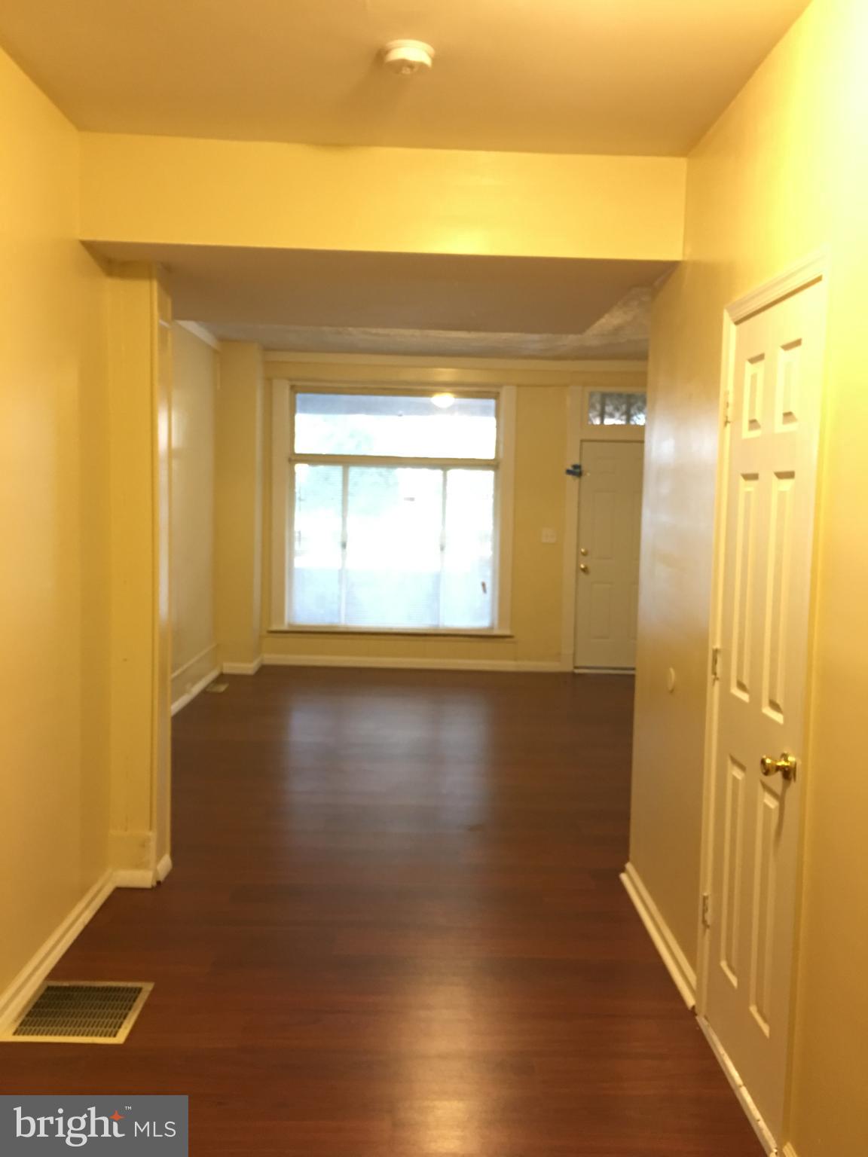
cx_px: 434
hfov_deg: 48.2
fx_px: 970
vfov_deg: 61.7
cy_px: 578
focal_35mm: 29
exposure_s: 1/4
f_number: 2.2
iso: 50
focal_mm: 4.15
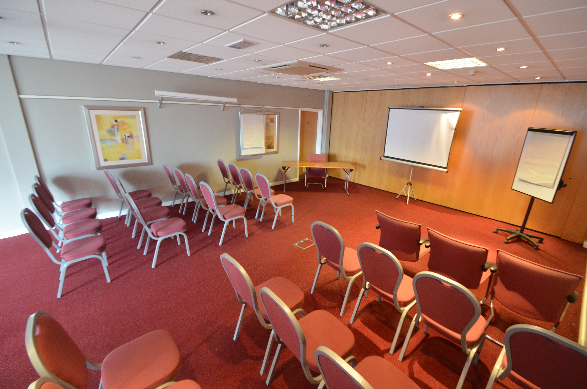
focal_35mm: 15
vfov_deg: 77.1
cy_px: 194
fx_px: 244
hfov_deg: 100.5
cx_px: 294
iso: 1600
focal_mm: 10
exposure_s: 1/15
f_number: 4
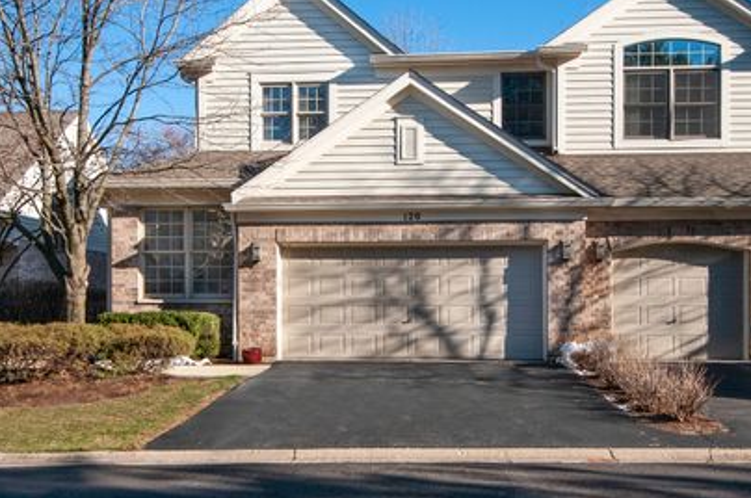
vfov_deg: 49.3
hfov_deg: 69.3
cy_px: 217
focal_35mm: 26
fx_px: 542
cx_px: 338
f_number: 9
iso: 640
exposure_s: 1/500
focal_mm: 14
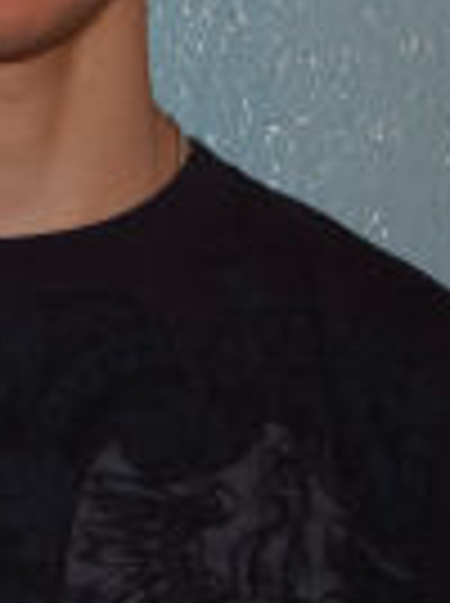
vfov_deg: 8.2
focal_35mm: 242
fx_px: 4208
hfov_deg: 6.0
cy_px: 16
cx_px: -428
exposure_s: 1/60
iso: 400
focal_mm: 50
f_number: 5.6
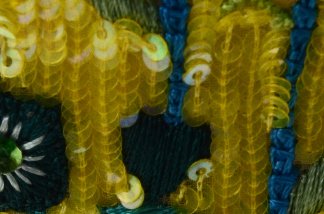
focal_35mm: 248
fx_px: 2227
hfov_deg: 8.2
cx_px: -139
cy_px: 393
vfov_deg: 5.4
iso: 400
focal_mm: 42
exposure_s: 1/125
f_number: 16
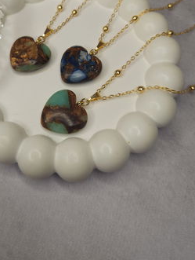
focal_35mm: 37
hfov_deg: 38.5
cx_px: 74
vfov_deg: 48.9
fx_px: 277
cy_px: 80
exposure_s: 1/30
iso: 50
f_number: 1.8
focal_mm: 5.4
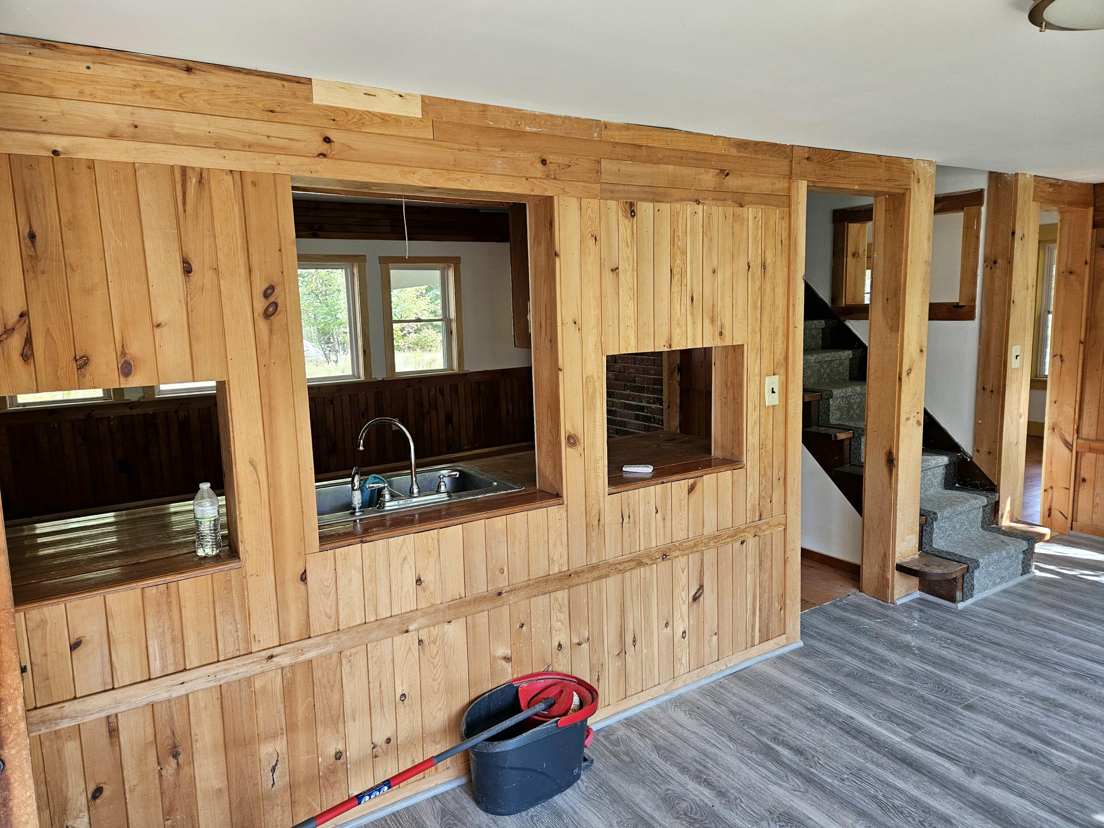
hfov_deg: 73.9
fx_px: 734
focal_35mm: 23
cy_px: 414
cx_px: 552
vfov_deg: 58.9
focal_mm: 5.4
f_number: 1.8
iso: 100
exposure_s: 1/120
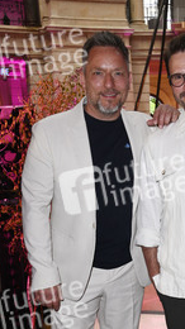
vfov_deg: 35.2
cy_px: 248
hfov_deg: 20.3
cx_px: 161
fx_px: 506
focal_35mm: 58
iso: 2500
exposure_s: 1/100
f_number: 5.6
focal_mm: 36
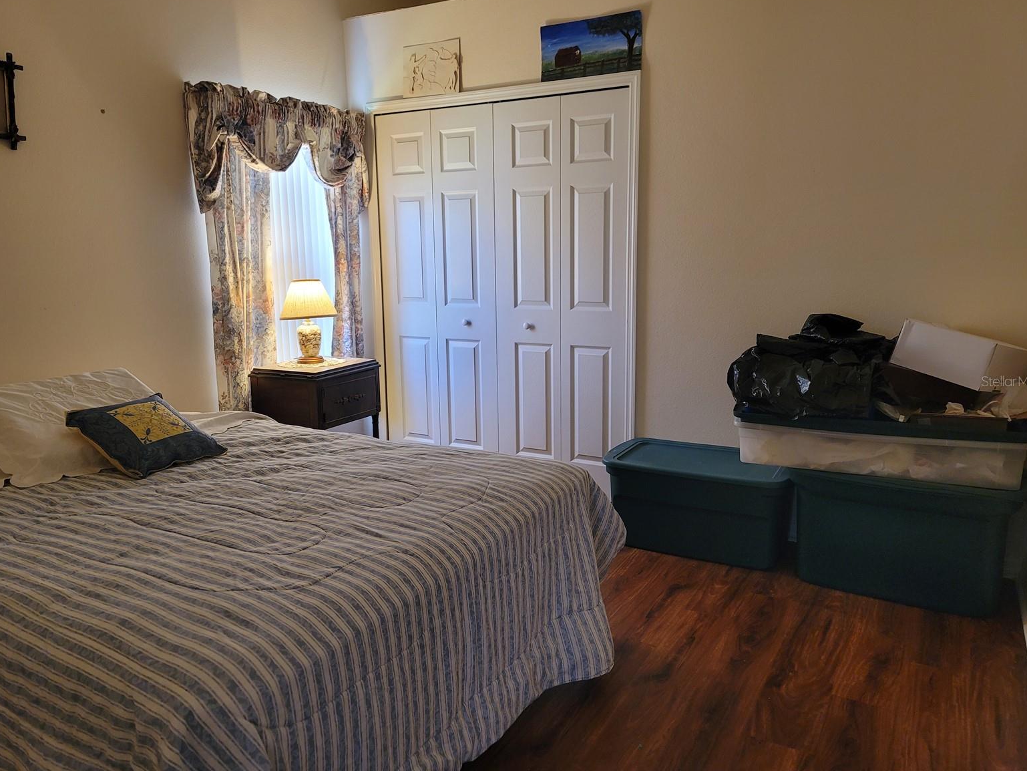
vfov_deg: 53.1
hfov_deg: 67.3
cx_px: 510
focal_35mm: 26
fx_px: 771
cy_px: 381
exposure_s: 1/60
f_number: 1.8
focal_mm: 7
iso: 200
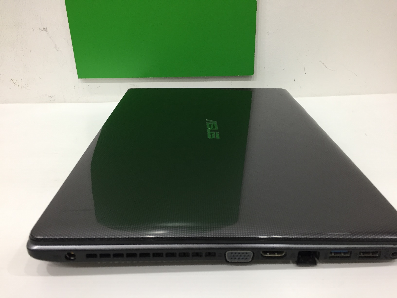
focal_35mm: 29
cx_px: 198
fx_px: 333
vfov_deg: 48.2
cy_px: 149
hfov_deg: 61.7
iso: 125
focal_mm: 4.15
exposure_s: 1/33
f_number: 2.2
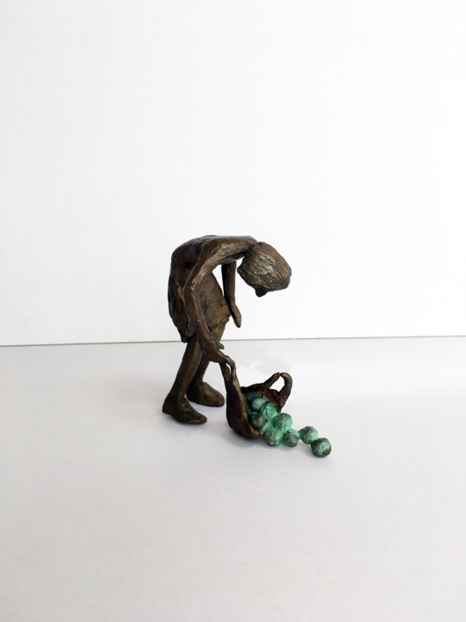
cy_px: 311
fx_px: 521
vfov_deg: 61.7
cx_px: 233
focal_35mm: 29
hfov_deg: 48.2
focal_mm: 4.15
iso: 25
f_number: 2.2
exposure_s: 1/361
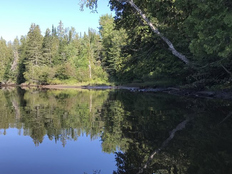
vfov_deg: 33.5
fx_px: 288
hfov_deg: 43.8
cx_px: 121
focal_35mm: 43
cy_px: 102
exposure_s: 1/714
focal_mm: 3.99
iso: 20
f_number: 1.8
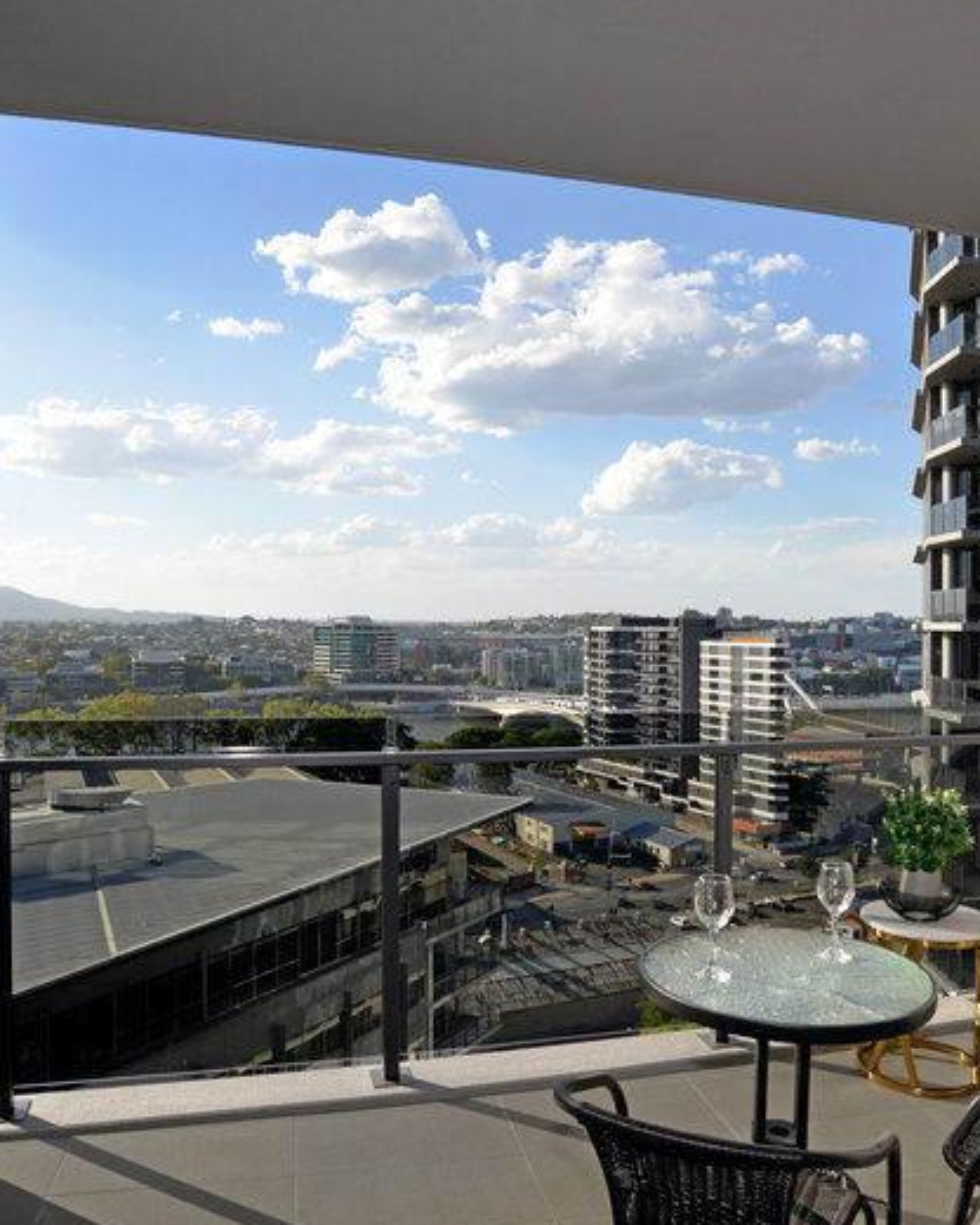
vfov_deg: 66.0
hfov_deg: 54.9
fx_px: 943
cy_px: 617
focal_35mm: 26
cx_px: 506
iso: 400
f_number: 14
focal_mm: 18
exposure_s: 1/250
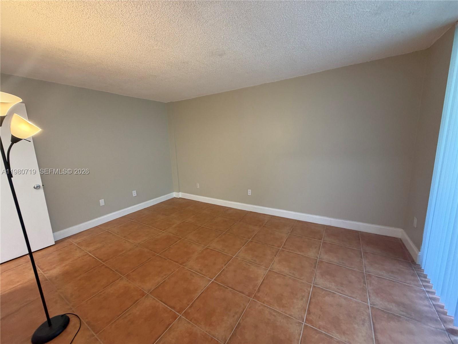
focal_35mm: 14
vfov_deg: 85.7
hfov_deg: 102.1
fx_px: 185
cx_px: 229
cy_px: 172
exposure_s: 1/60
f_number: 2.2
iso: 200
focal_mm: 2.22
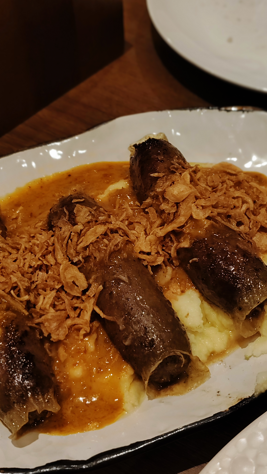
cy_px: 236
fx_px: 654
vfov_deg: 39.9
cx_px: 135
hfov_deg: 23.1
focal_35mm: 52
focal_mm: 5.56
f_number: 4
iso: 795
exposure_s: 1/100
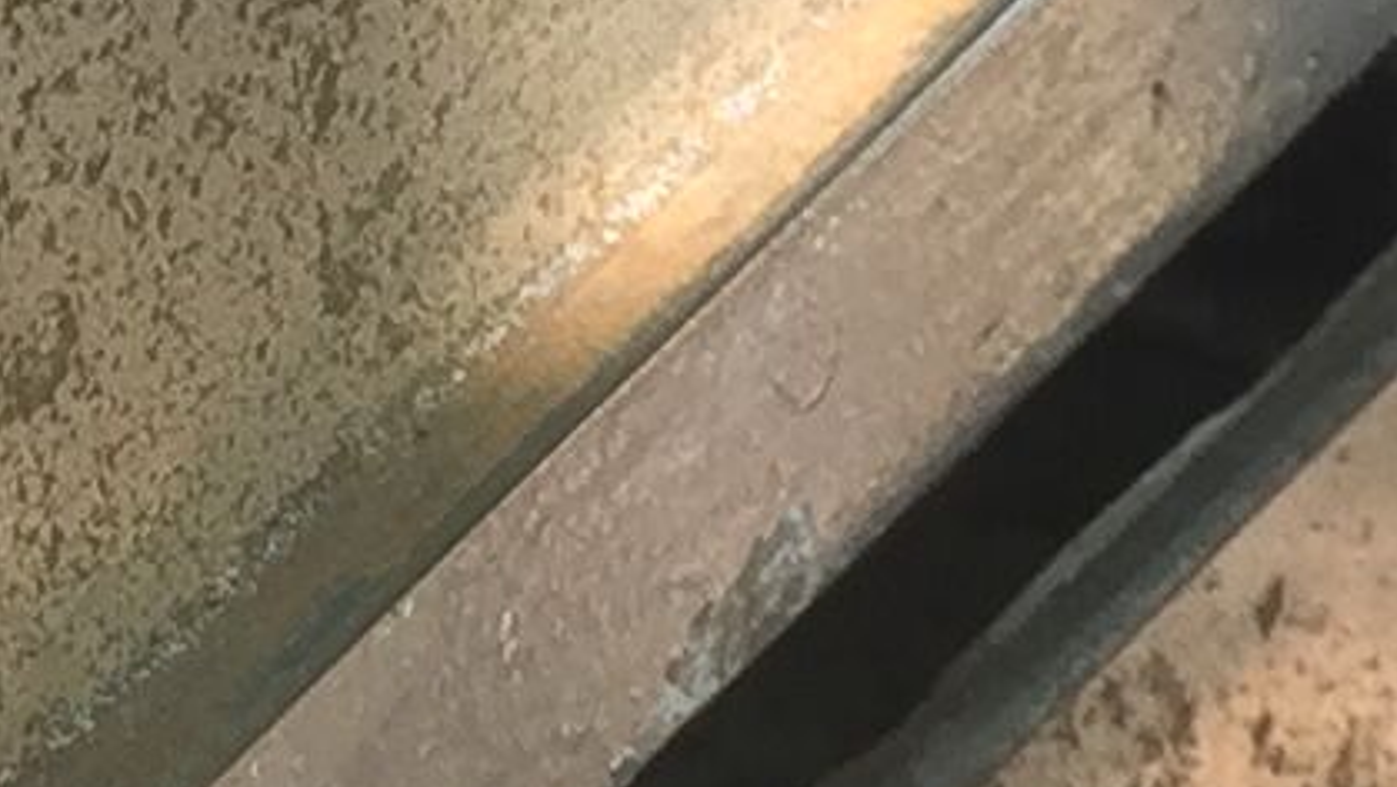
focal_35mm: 246
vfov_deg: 4.9
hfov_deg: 8.5
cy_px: 564
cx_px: -757
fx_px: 9115
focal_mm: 4.15
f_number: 2.2
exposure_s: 1/100
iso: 32
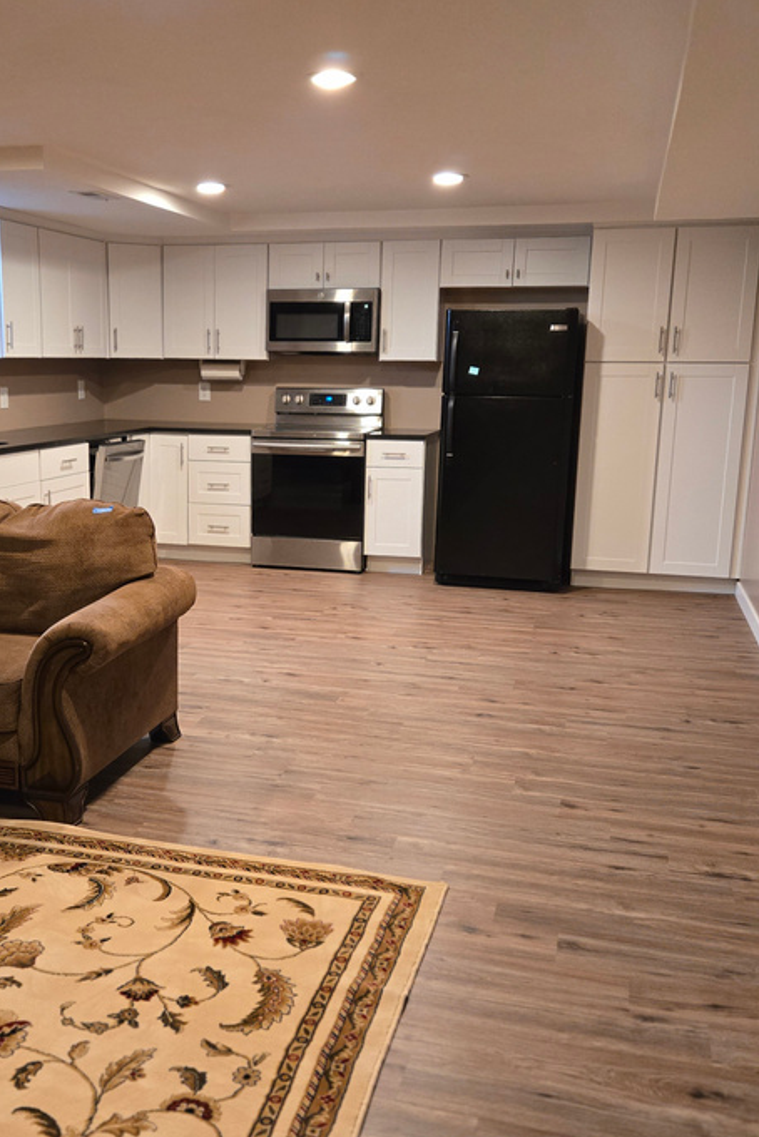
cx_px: 251
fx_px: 1137
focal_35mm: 36
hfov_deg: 36.5
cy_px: 574
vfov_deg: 53.1
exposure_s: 1/120
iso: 800
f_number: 1.8
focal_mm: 5.4
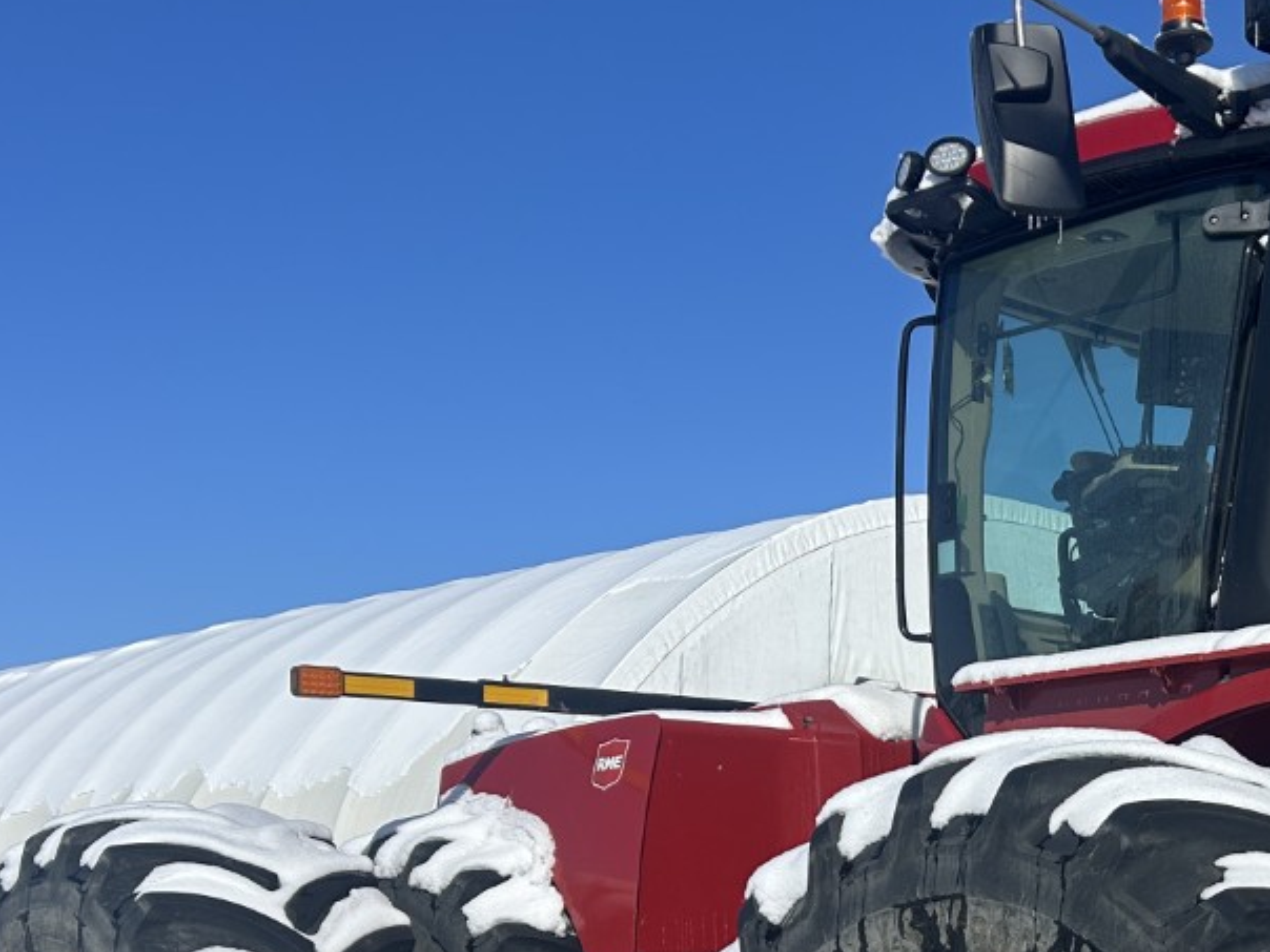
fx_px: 2275
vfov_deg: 22.8
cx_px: 1222
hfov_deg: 29.5
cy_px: 933
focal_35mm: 62
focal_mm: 5.7
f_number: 1.5
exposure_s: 1/9434
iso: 50
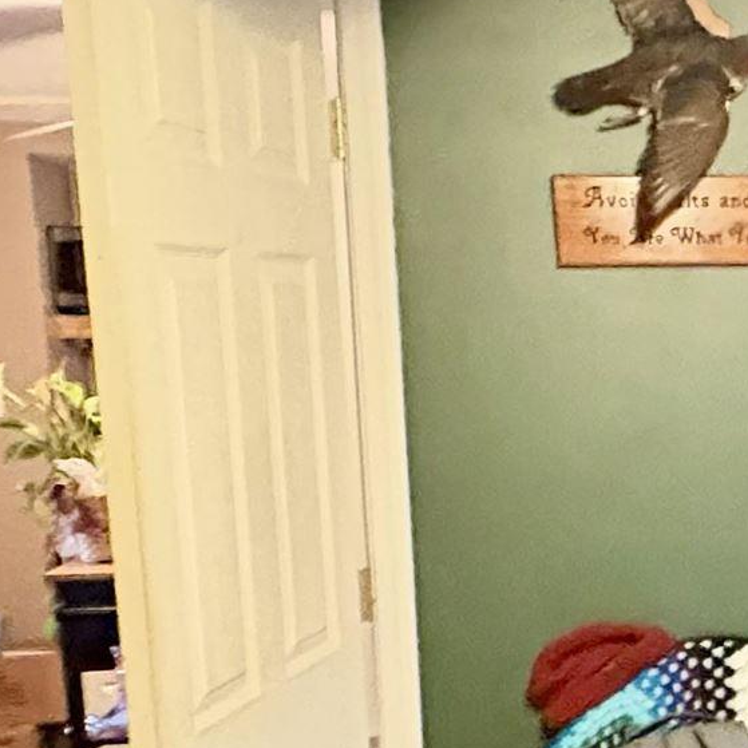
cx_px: 1085
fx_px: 1662
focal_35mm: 68
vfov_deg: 24.8
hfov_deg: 21.7
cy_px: 626
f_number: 2.2
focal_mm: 2.22
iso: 1600
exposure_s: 1/17
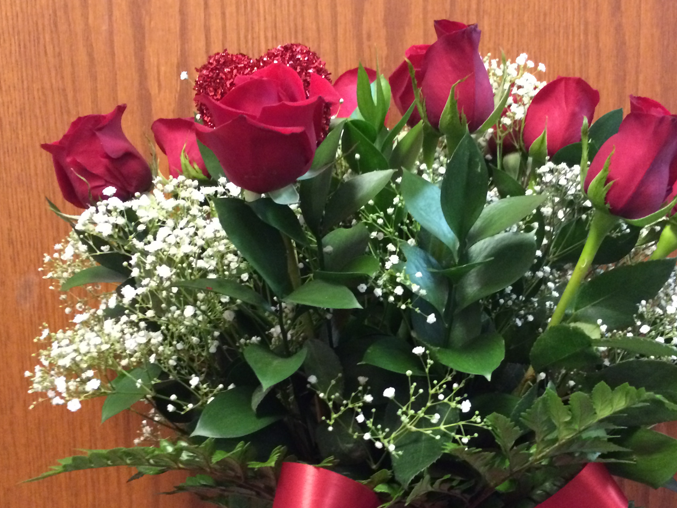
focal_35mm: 43
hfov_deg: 43.7
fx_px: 841
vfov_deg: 33.3
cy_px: 335
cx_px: 397
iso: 400
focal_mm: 4.12
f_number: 2.2
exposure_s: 1/15
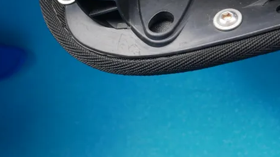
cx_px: 162
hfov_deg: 25.6
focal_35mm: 83
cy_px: -5
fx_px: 616
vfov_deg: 14.3
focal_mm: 22
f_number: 4.9
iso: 200
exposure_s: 1/125
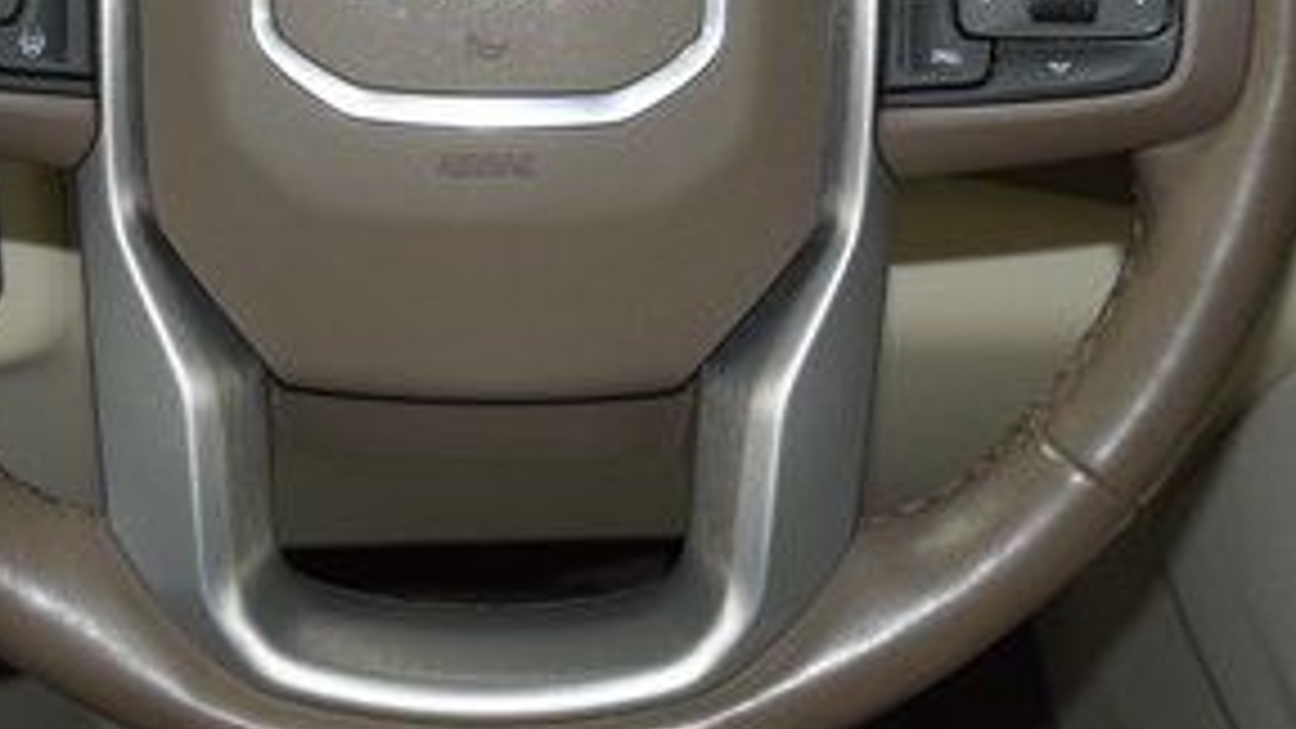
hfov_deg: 22.6
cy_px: 2
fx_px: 3236
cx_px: 477
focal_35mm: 94
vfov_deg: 12.7
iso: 1400
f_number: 3.8
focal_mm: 27
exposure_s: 1/80
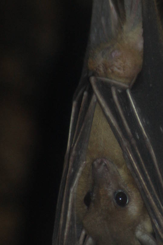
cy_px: 96
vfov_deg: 2.8
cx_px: 132
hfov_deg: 1.9
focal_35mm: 739
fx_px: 5021
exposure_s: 1/125
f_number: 5.6
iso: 400
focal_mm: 250
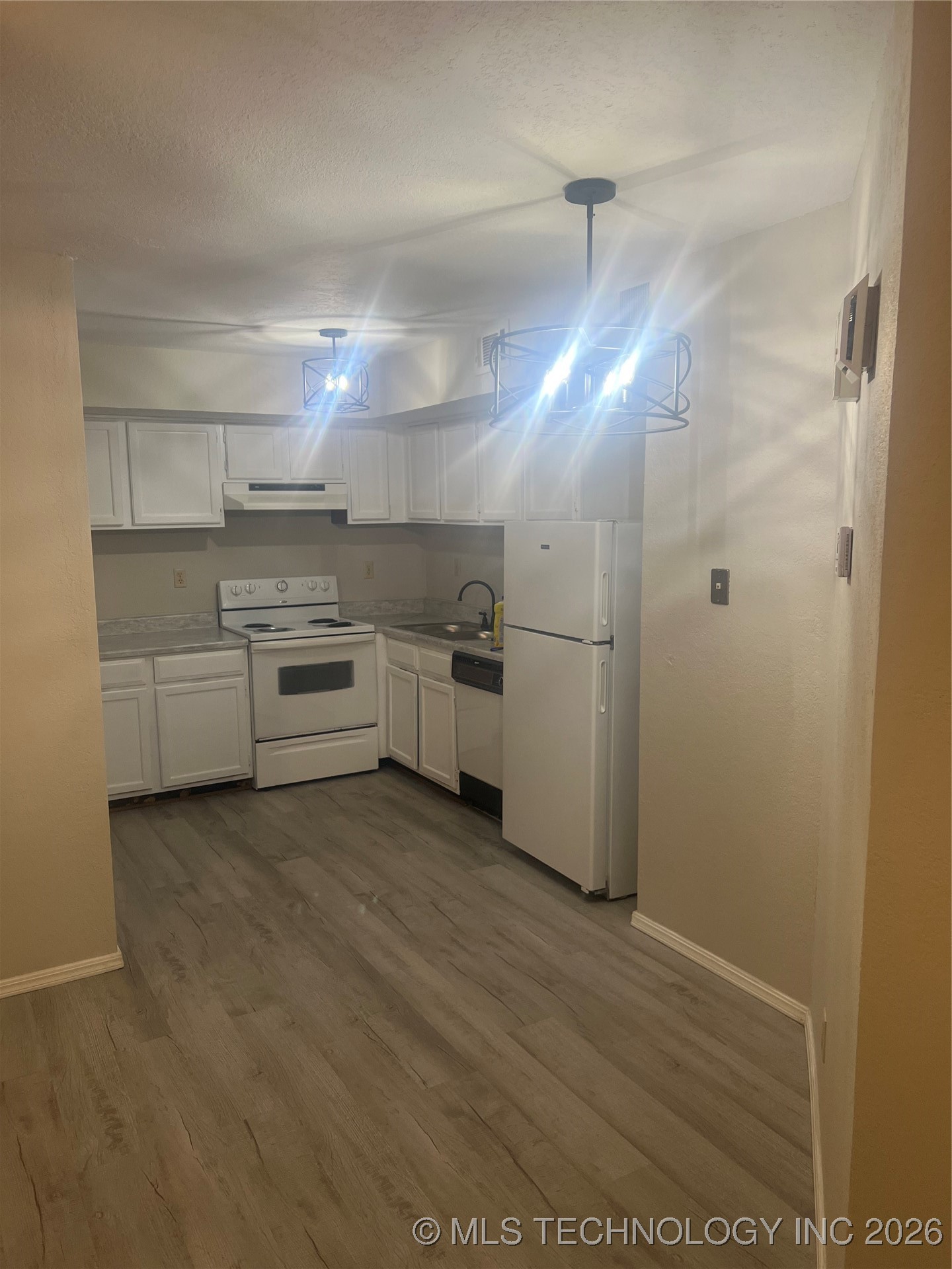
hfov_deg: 53.1
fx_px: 953
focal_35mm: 26
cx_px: 476
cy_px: 634
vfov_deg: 67.3
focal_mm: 5.7
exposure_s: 1/60
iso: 64
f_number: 1.5
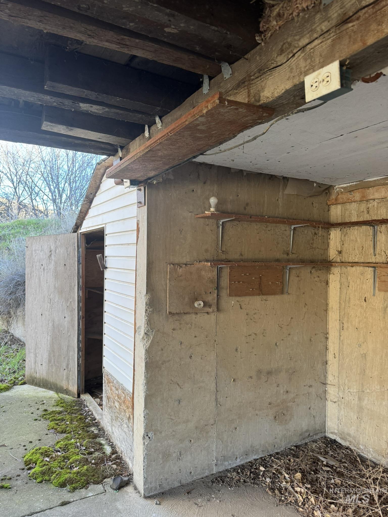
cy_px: 258
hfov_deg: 56.8
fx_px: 359
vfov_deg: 71.6
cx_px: 194
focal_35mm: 24
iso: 160
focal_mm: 6.76
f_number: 1.78
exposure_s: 1/121
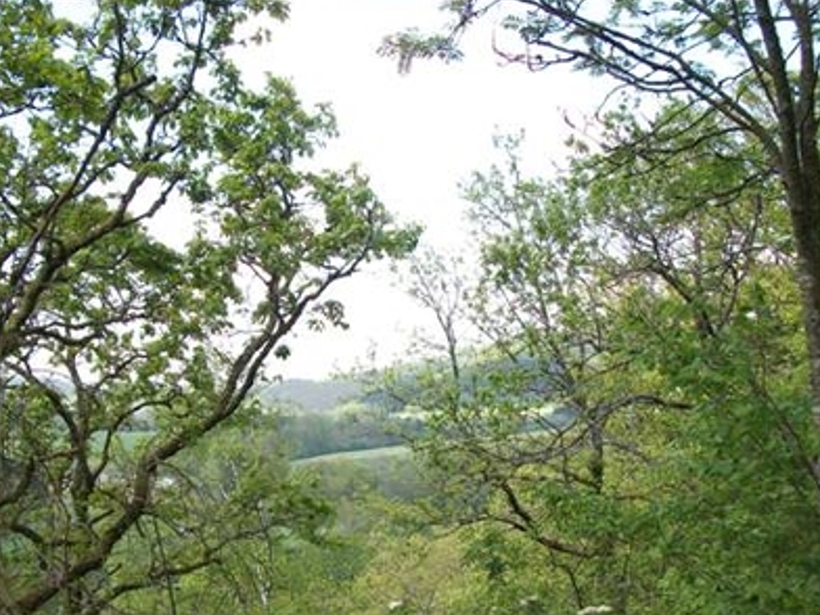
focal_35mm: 49
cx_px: 322
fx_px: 1161
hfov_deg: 38.7
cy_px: 450
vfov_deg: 29.3
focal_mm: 5.7
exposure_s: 1/320
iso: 80
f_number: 2.9
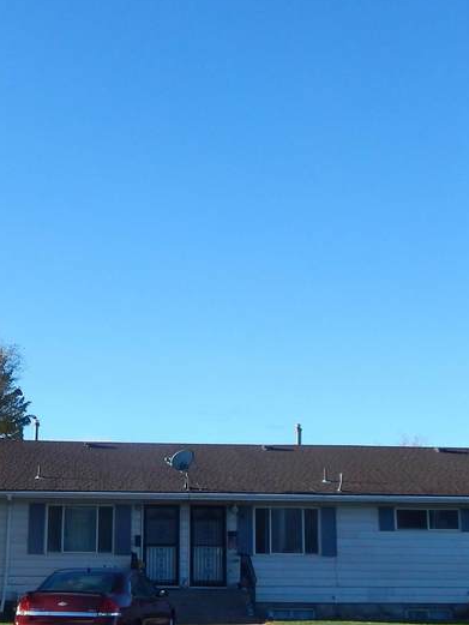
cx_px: 150
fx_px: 975
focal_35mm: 54
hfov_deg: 26.9
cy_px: 318
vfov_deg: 35.5
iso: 125
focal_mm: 4
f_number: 3
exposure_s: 1/1000
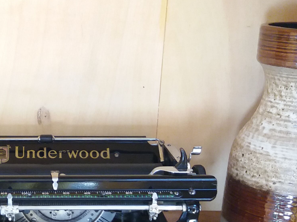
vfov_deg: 18.8
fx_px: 669
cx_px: 15
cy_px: 164
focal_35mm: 78
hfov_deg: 24.1
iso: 200
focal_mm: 3.7
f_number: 1.9
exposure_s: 1/25
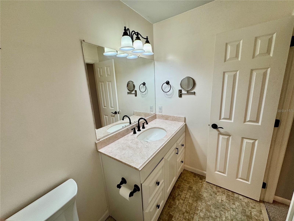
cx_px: 147
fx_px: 119
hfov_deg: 102.1
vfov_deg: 85.7
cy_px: 110
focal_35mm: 14
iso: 100
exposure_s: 1/120
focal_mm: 2.22
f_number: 2.2
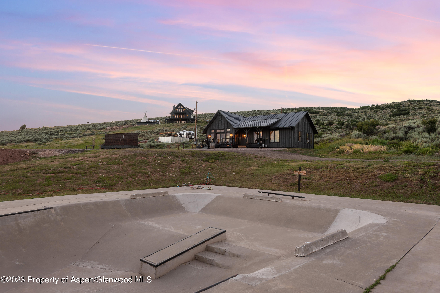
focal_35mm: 24
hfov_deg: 73.7
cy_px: 146
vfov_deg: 53.2
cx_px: 220
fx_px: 293
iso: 100
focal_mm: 24
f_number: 7.1
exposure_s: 1/1.25
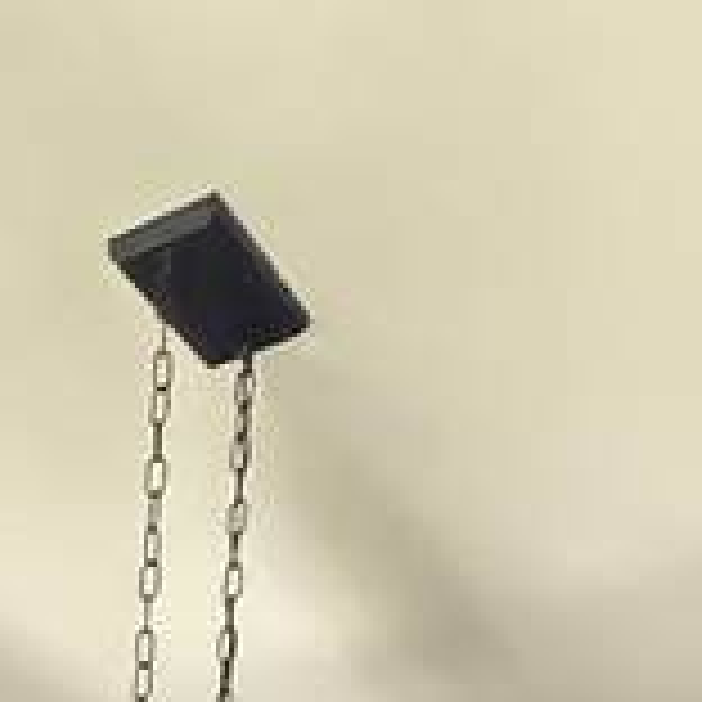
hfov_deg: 19.9
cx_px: -333
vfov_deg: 14.3
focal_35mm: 76
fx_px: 1744
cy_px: 1728
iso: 1250
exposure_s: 1/40
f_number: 2.2
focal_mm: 2.22
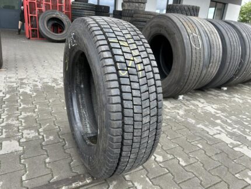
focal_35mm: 26
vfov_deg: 53.1
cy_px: 94
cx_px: 126
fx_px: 189
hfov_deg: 67.3
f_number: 1.5
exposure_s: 1/316
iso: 50
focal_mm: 5.7
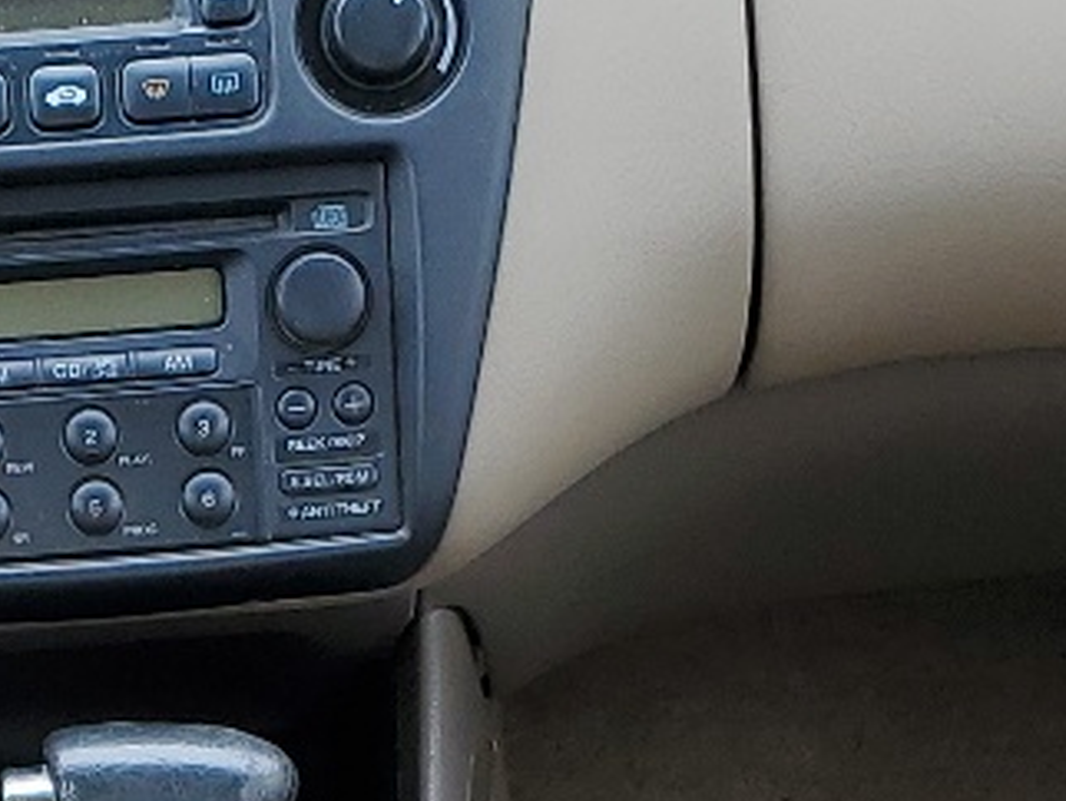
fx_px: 3976
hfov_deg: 15.2
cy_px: 1215
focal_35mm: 129
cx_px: 232
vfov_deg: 11.1
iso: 50
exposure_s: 1/270
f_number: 1.5
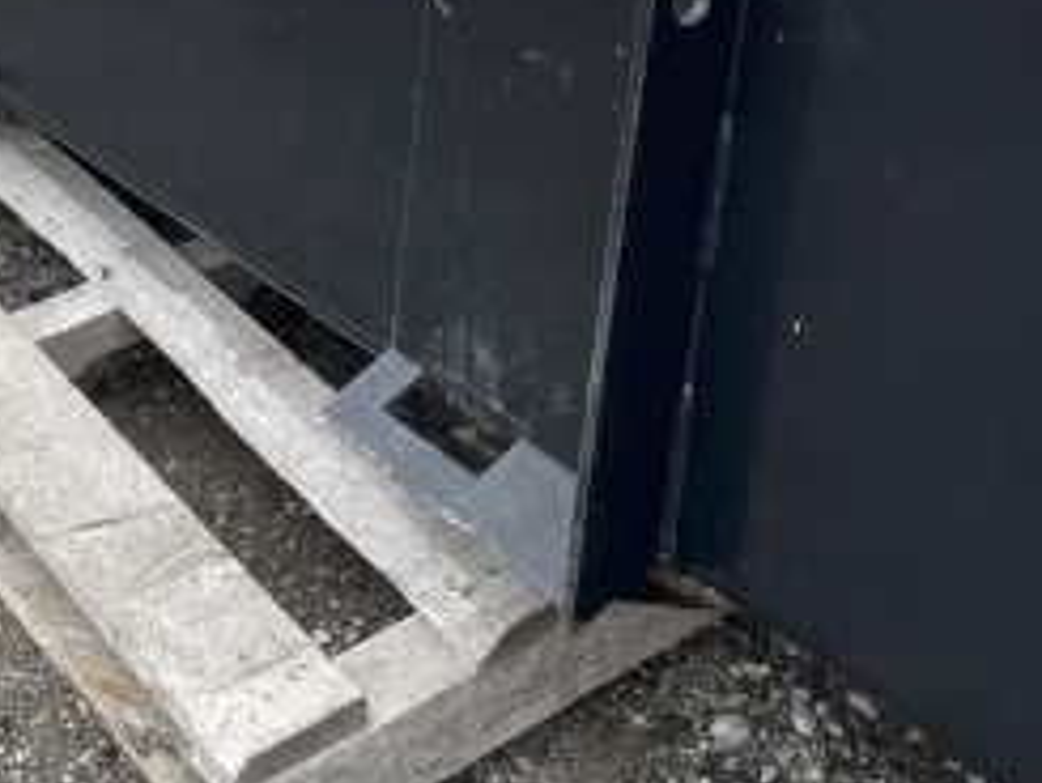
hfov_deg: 23.0
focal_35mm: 85
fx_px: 2560
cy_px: 94
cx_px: 510
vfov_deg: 17.2
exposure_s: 1/997
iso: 32
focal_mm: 4.2
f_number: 1.6
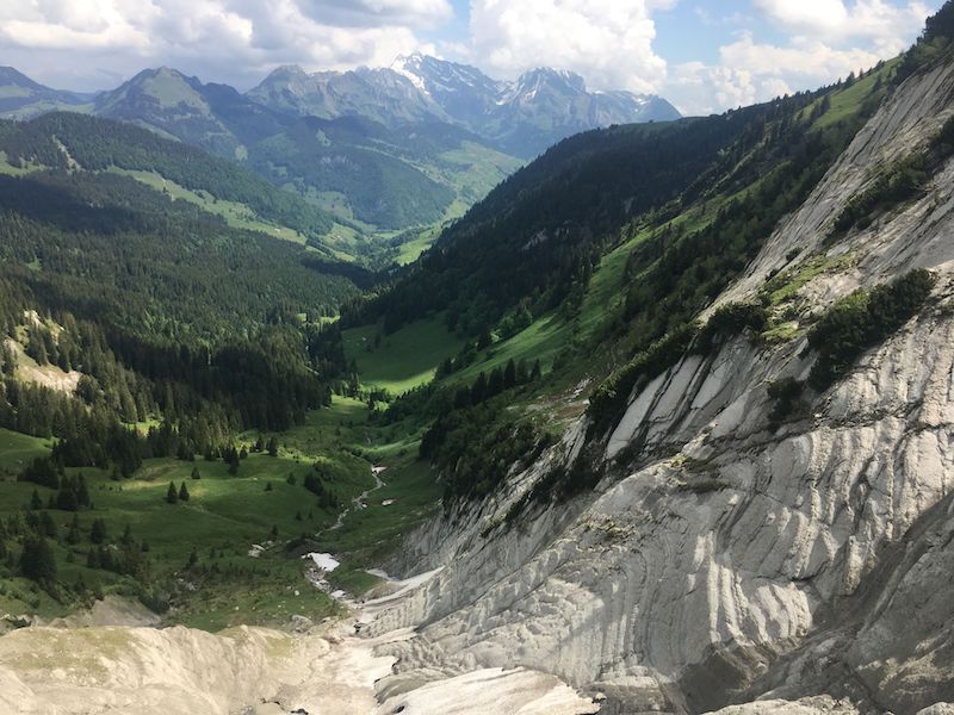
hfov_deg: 61.7
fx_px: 799
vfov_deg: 48.2
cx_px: 477
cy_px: 358
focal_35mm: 29
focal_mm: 4.15
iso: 25
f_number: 2.2
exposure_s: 1/1166
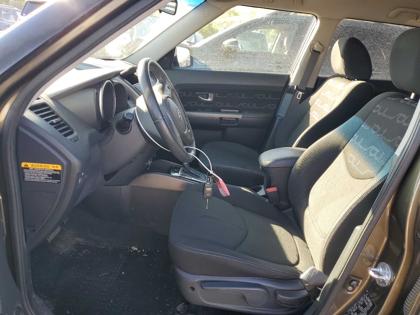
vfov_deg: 53.1
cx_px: 210
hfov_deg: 67.3
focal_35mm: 26
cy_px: 158
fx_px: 315
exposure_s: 1/189
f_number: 1.5
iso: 50
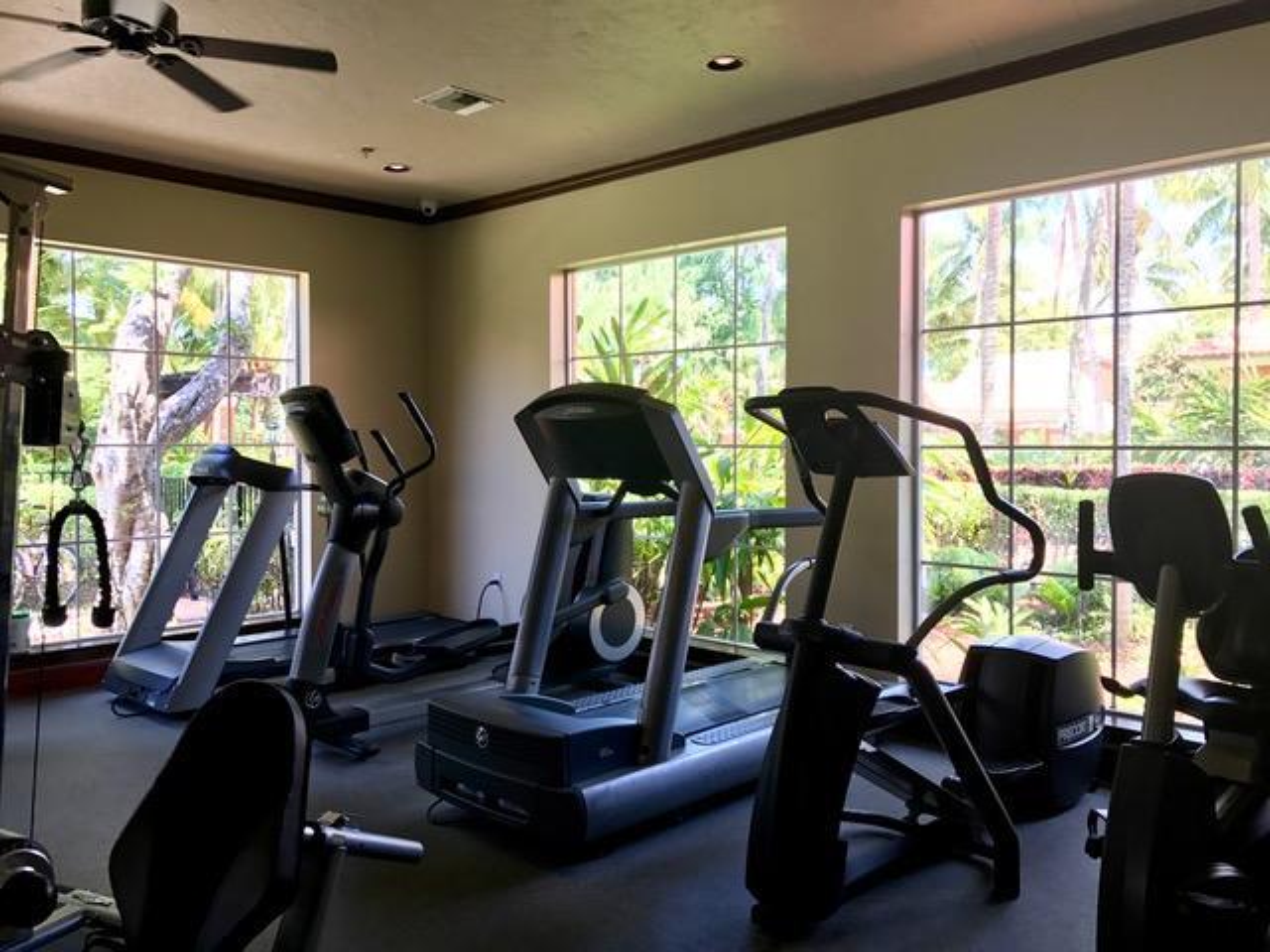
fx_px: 1027
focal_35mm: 28
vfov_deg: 49.7
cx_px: 635
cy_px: 476
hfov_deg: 63.4
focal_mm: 3.99
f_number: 1.8
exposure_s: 1/120
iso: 32
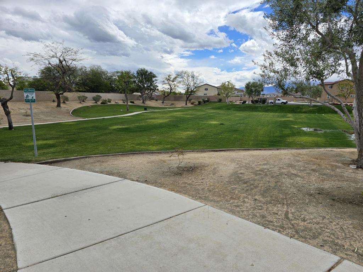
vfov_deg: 58.9
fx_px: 241
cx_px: 182
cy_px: 136
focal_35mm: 23
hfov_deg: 73.9
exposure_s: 1/1248
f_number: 1.7
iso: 12
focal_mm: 6.3
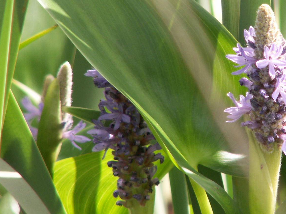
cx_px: 238
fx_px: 7172
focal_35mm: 868
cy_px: 103
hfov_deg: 2.3
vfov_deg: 1.7
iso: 50
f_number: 5
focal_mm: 69.5
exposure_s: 1/125
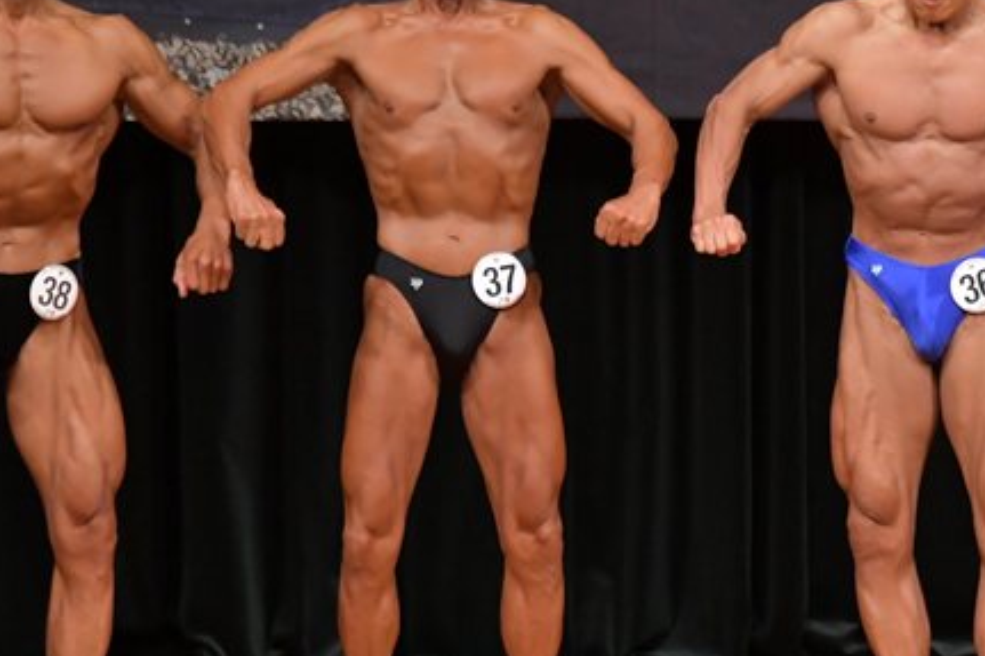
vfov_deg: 2.7
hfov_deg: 4.0
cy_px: 311
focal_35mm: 513
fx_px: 14030
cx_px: 796
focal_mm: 190
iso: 5000
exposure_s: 1/400
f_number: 5.6
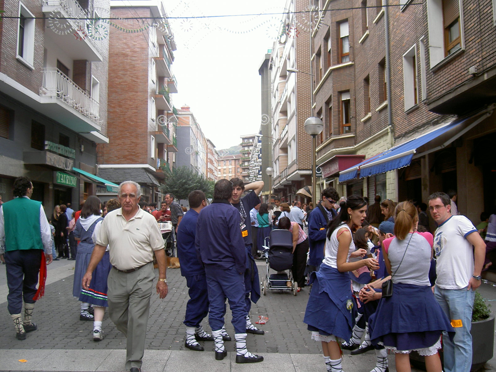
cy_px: 186
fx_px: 559
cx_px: 248
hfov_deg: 47.9
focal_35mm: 39
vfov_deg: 36.8
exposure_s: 1/167
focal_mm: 8
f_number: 2.8
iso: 100
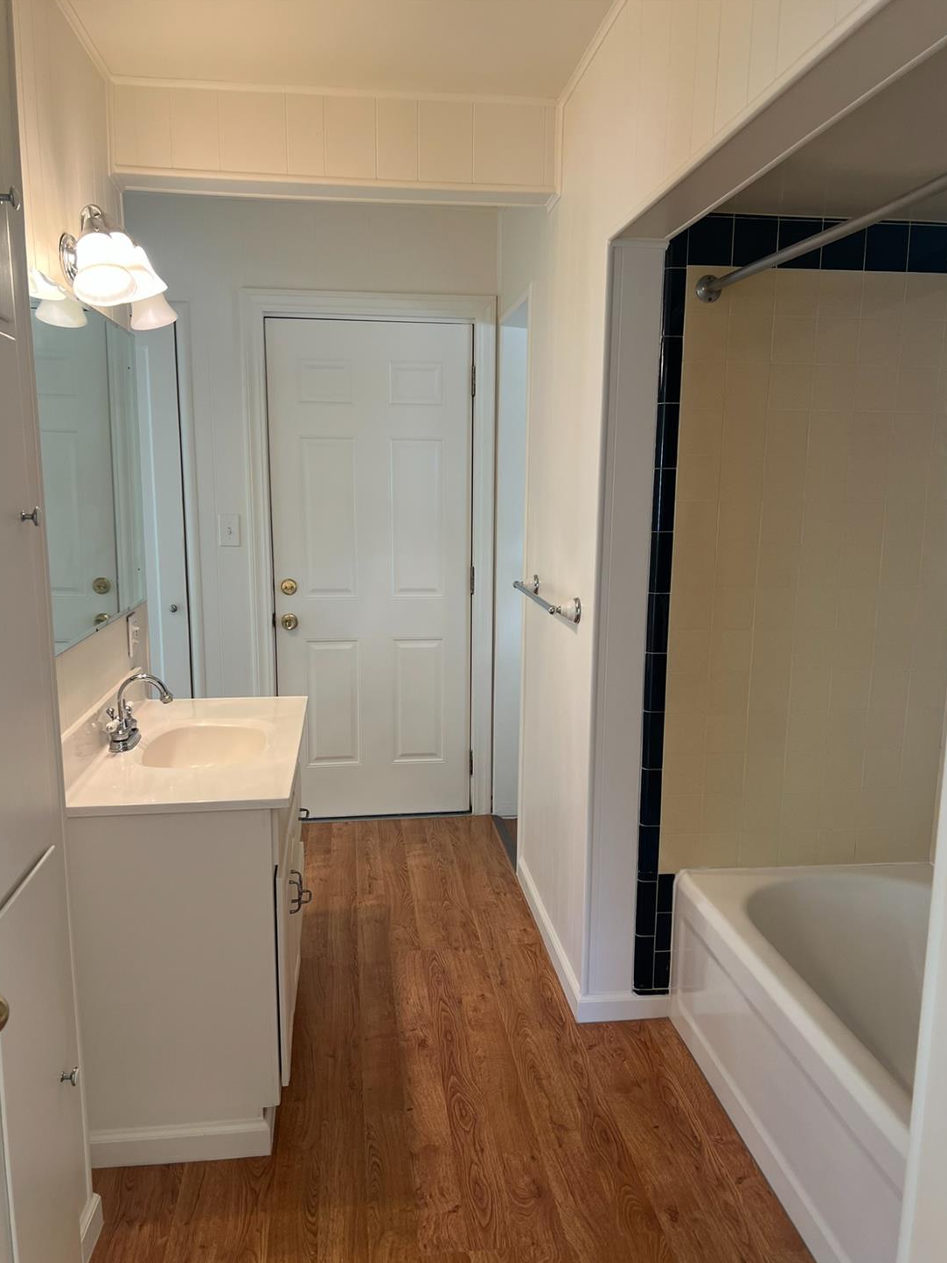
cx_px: 472
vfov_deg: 65.3
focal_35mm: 27
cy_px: 651
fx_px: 985
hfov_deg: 51.4
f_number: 1.5
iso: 80
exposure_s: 1/60
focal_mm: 5.7
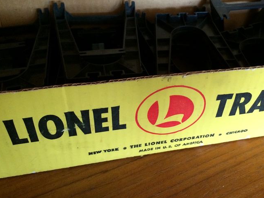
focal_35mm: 42
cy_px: 64
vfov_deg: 34.0
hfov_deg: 44.5
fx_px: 320
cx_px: 161
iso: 200
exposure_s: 1/30
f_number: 2.2
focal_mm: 4.12
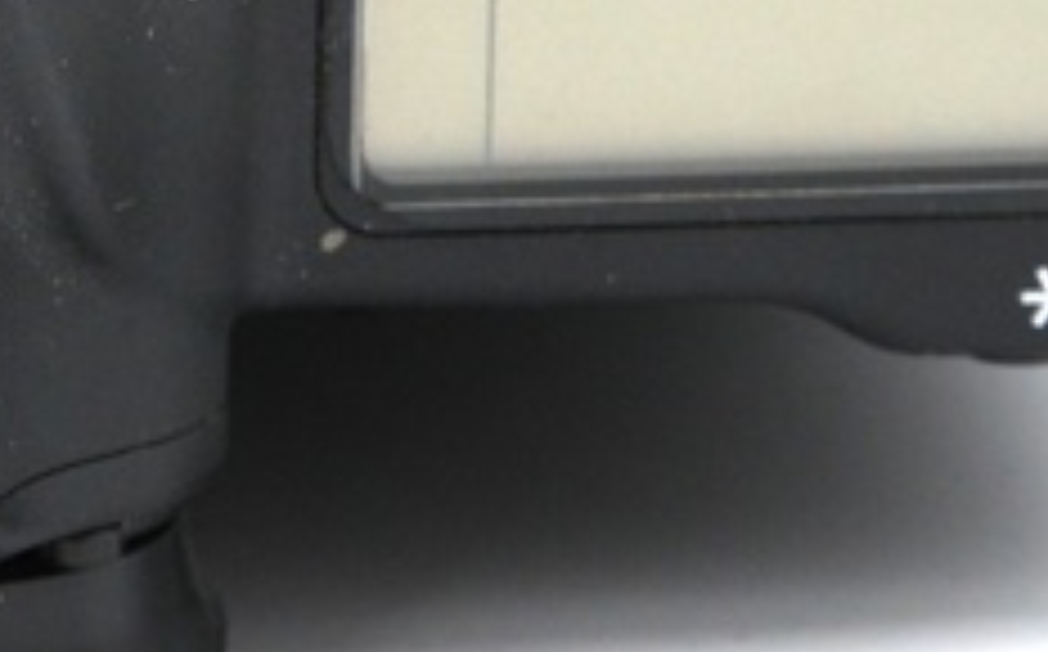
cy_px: -470
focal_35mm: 206
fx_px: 5877
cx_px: -40
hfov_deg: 10.1
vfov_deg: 6.2
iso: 800
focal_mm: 31.5
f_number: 11
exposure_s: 1/125
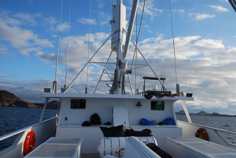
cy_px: 79
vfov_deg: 48.0
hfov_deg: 67.3
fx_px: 177
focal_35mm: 27
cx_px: 118
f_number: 7.1
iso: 100
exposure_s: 1/200
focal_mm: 18
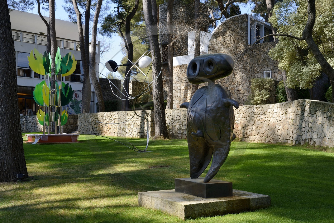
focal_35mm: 45
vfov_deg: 29.9
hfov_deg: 43.6
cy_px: 112
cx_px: 167
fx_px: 417
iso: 200
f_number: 7.1
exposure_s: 1/160
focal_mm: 45
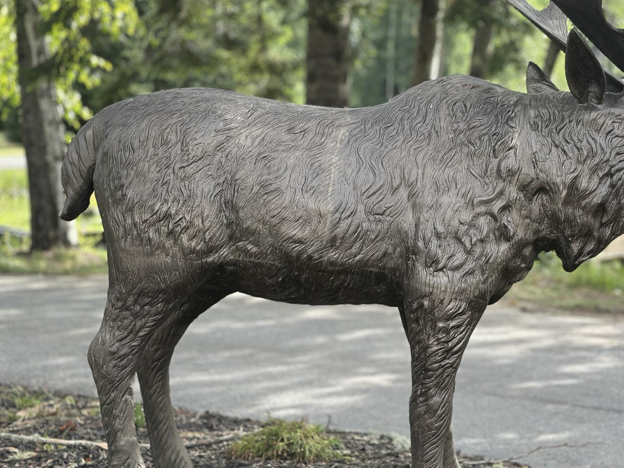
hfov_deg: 26.2
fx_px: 1334
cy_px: 200
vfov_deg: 19.9
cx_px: 401
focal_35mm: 74
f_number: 1.78
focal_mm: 6.86
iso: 80
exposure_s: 1/521
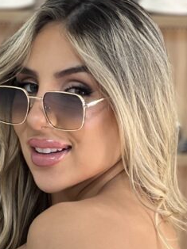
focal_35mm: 229
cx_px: 76
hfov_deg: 6.5
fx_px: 1652
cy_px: 348
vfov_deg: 8.5
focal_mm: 9
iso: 125
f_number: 2.8
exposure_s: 1/60
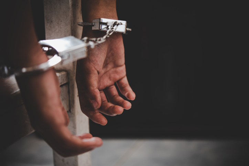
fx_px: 415
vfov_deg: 22.6
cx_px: 124
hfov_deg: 33.4
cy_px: 83
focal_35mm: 60
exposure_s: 1/125
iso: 250
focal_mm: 60
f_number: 3
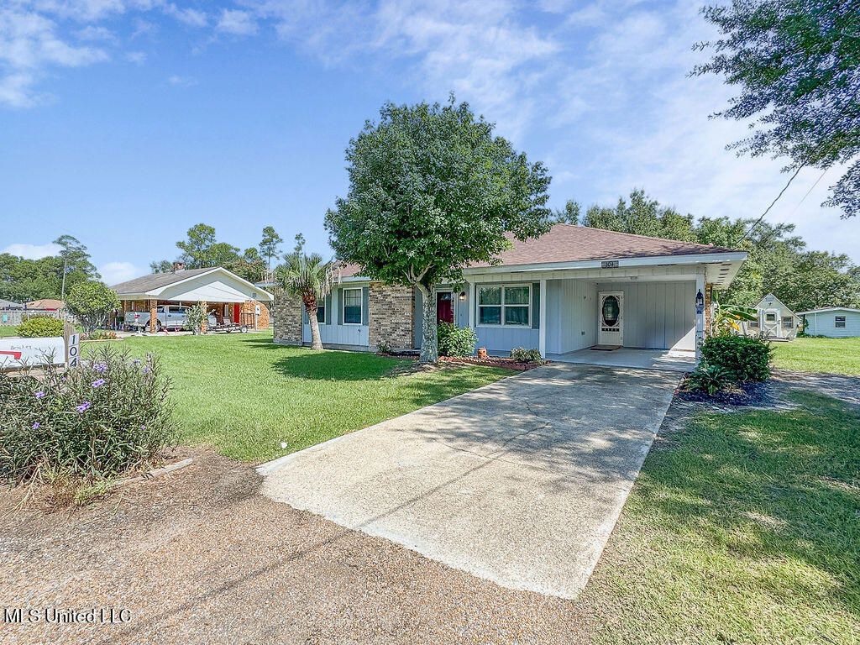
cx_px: 430
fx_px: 348
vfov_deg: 85.7
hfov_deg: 102.1
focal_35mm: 14
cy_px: 322
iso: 50
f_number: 2.2
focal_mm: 2.22
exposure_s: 1/1250
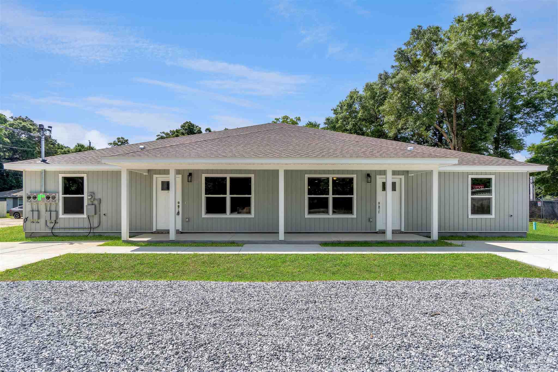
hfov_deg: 85.4
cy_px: 186
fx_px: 302
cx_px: 279
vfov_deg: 63.2
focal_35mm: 20
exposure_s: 1/800
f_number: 9
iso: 100
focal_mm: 13
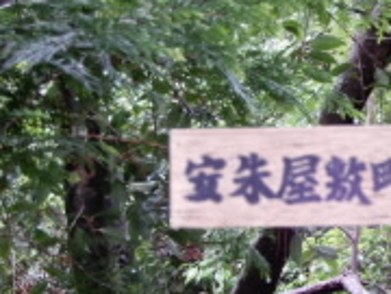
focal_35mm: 233
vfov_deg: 6.4
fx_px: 2632
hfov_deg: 8.5
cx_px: 345
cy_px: 211
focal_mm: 18.7
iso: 500
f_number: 5
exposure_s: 1/15
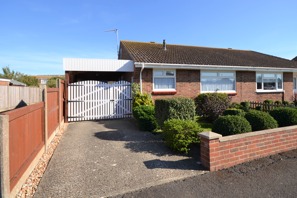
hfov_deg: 95.0
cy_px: 99
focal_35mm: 16
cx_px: 148
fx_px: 136
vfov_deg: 72.1
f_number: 9
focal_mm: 11
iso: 100
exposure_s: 1/200
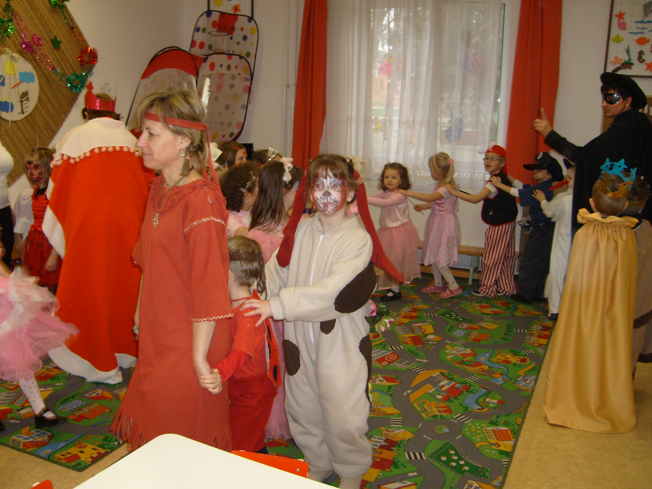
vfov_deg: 40.7
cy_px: 244
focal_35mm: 35
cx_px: 326
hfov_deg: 52.6
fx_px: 659
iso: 100
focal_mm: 5.8
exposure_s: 1/45
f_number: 2.8
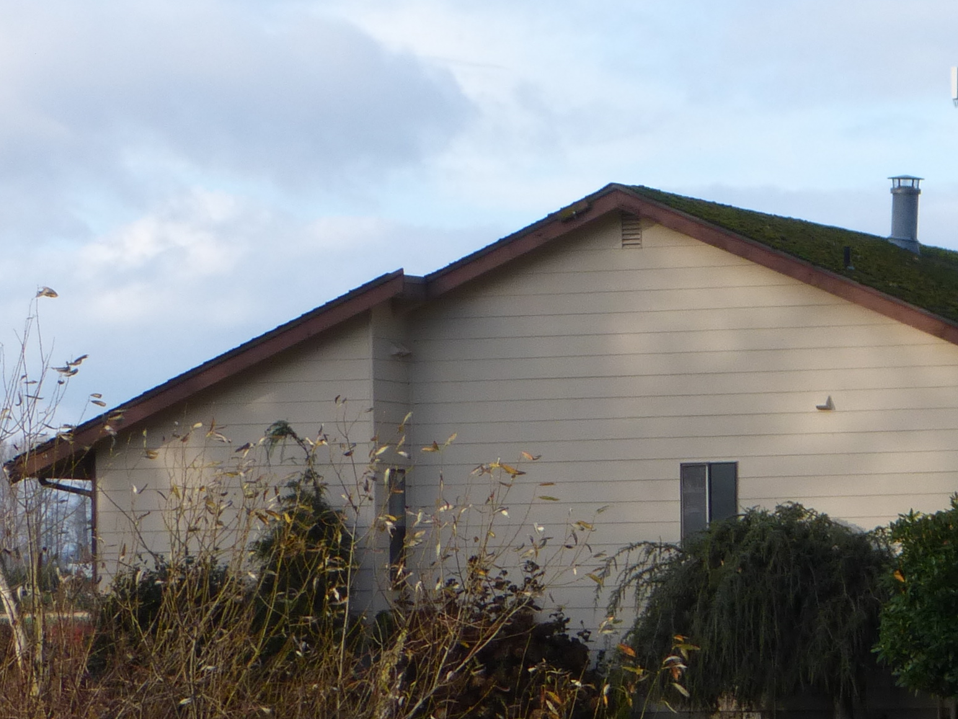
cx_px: 1314
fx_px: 4788
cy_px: 249
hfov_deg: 11.1
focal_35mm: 173
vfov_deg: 8.6
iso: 100
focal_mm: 10.3
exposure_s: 1/320
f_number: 4.7
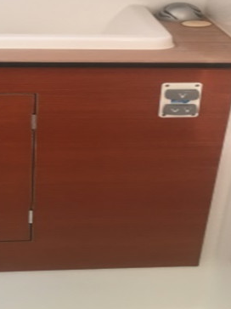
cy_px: 62
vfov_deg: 29.6
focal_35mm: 64
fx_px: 570
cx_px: 103
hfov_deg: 22.9
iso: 32
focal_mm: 4.15
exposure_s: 1/33
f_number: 2.2
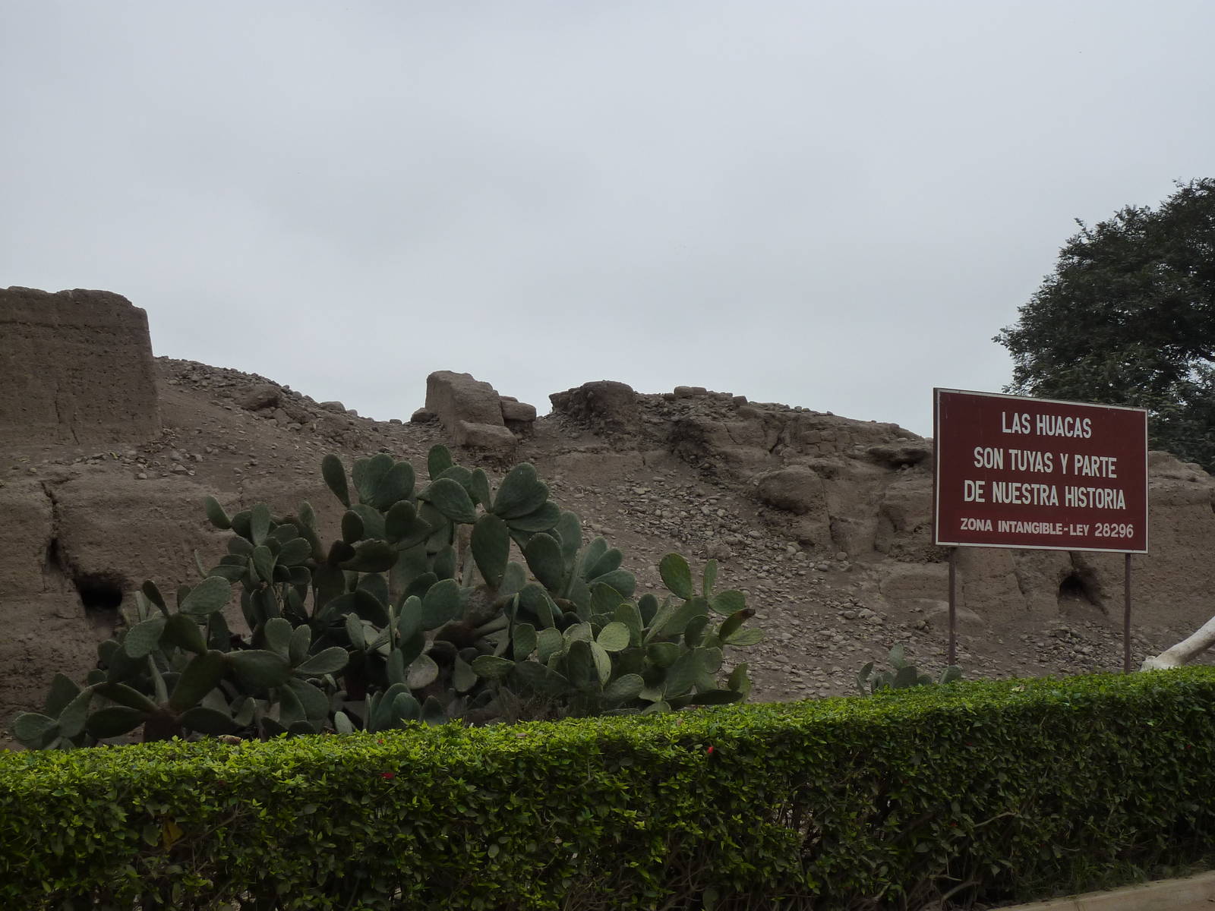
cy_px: 456
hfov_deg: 32.7
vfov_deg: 24.8
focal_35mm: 59
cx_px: 608
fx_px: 2071
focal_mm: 9.7
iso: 125
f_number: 5
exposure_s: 1/500
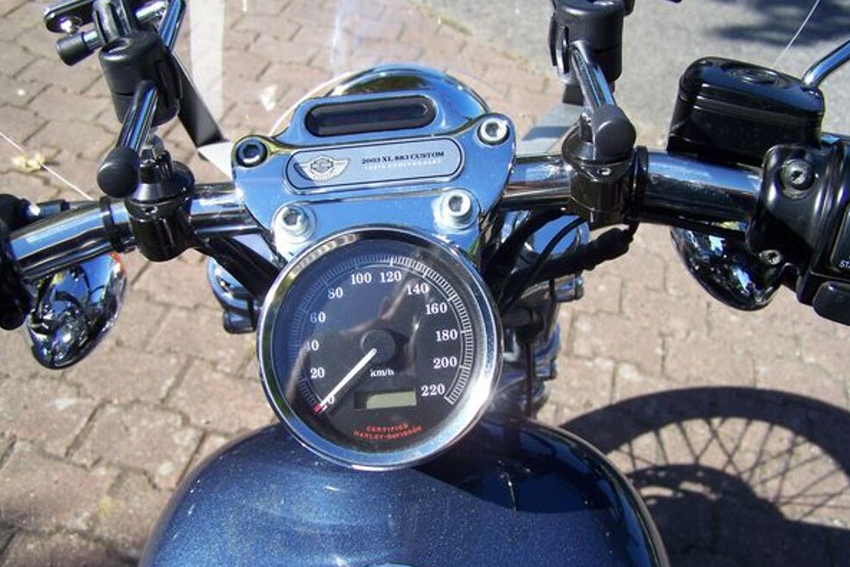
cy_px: 277
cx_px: 424
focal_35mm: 40
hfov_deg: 48.5
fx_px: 945
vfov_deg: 33.4
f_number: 2.8
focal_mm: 6.3
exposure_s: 1/400
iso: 64
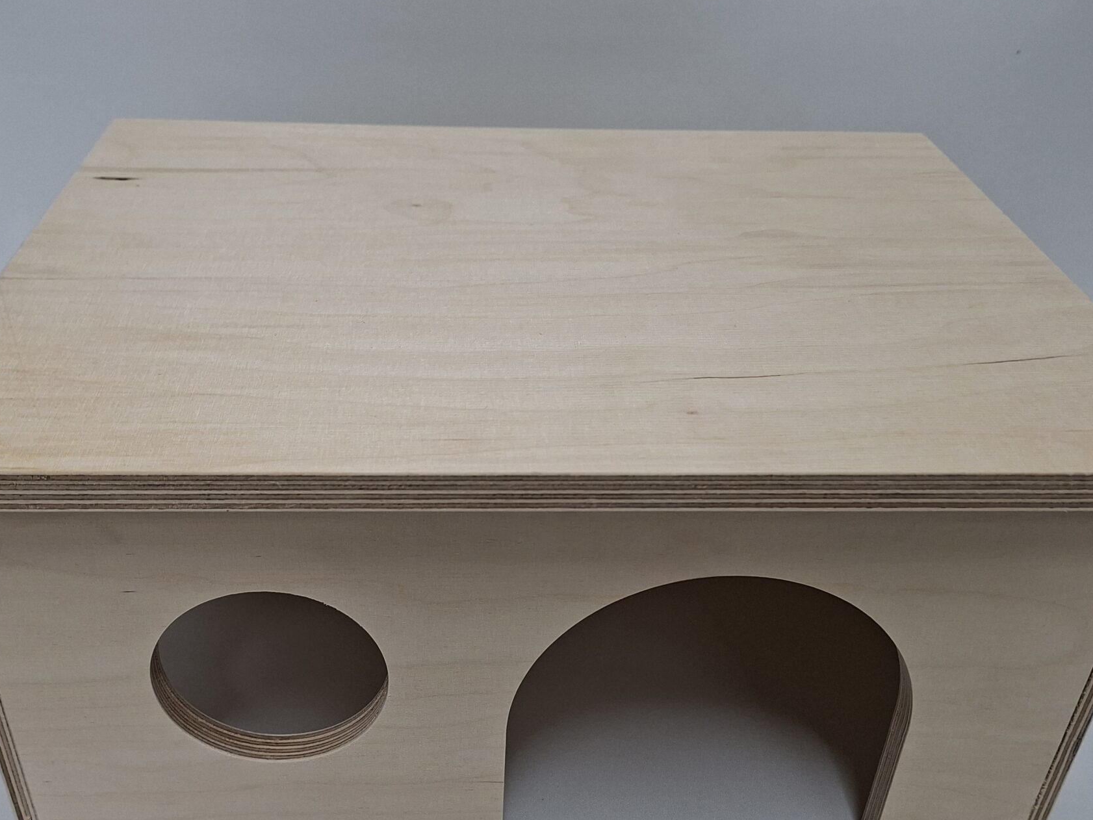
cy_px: 511
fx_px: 1105
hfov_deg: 52.6
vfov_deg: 40.4
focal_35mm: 35
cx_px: 532
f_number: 1.8
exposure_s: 1/120
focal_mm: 5.54
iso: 160
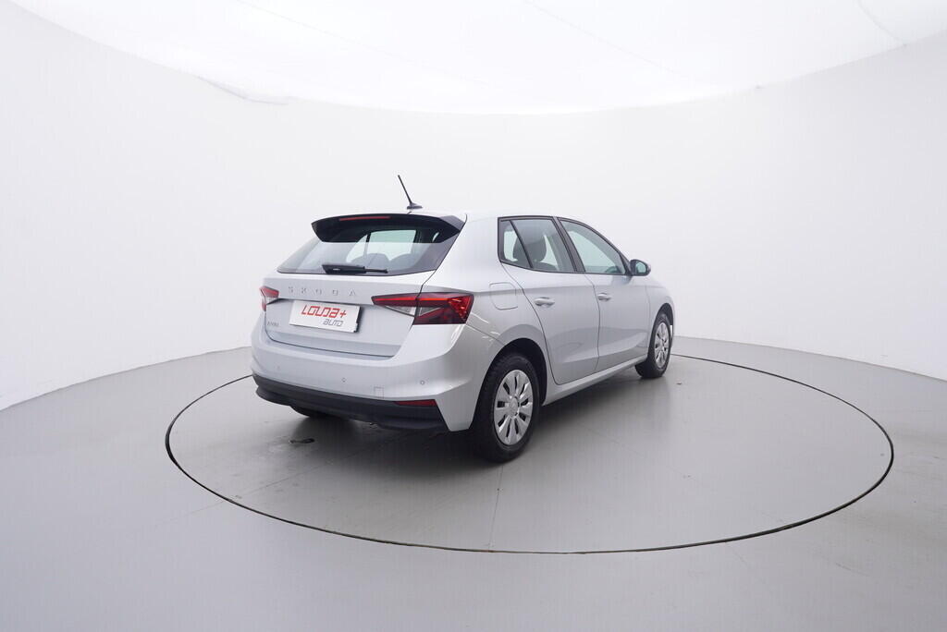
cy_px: 316
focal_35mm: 22
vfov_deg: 56.2
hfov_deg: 77.3
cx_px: 474
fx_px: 592
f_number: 5
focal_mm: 15
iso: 200
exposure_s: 1/80
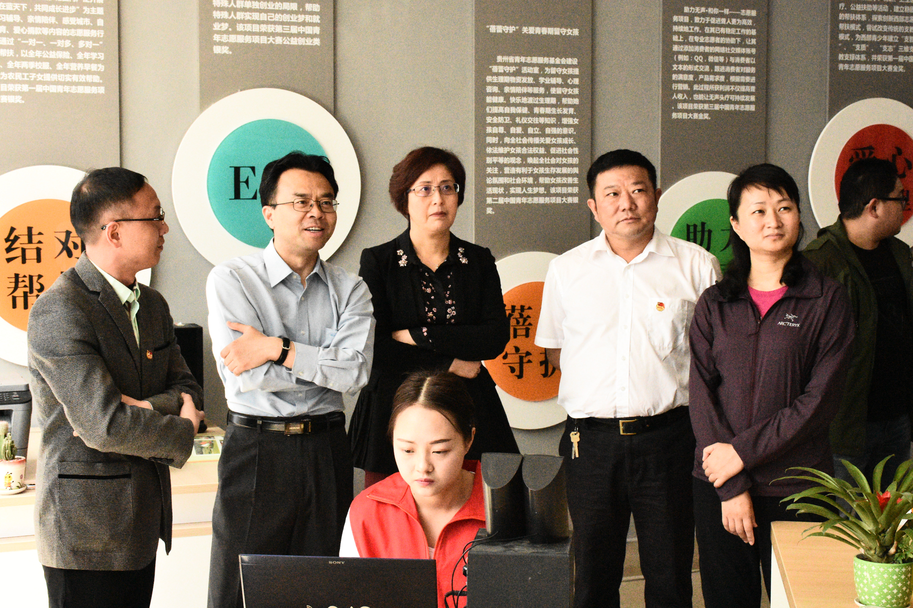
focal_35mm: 57
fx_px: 1445
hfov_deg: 35.1
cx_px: 456
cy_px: 304
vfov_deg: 23.8
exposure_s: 1/200
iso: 12800
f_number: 9
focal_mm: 38
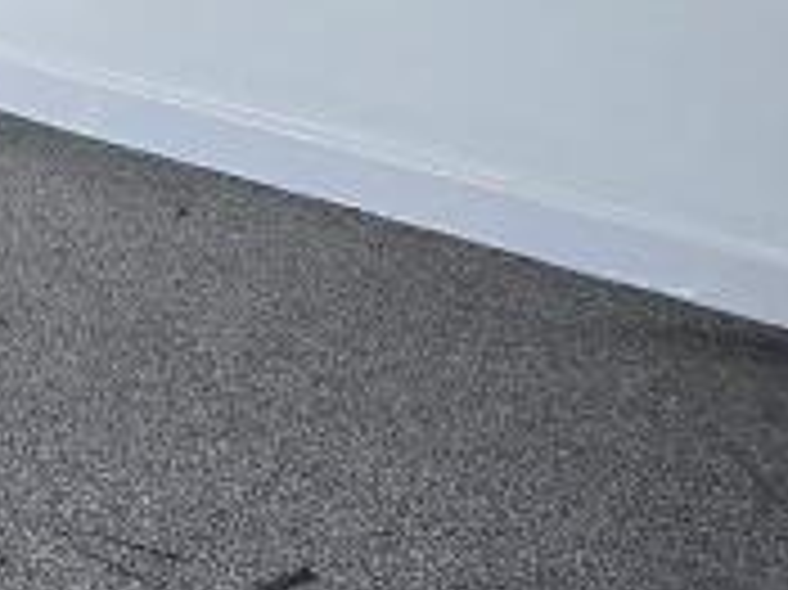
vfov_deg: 18.0
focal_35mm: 76
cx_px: -648
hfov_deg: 19.2
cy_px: -185
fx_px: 1729
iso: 64
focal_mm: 2.2
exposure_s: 1/60.2
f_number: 2.2
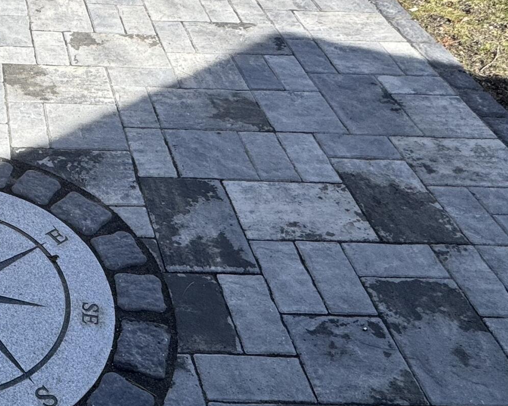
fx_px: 616
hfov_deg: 37.2
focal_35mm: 41
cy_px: 278
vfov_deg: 36.0
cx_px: -58
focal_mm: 2.22
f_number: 2.2
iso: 40
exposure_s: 1/713
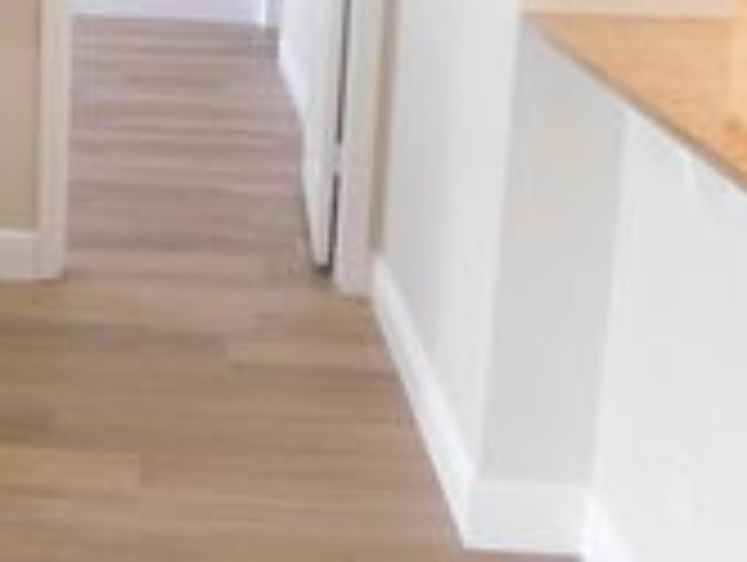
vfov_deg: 23.1
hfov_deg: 31.3
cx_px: 92
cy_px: -85
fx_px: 1275
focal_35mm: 59
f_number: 3
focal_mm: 4
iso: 400
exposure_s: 1/15
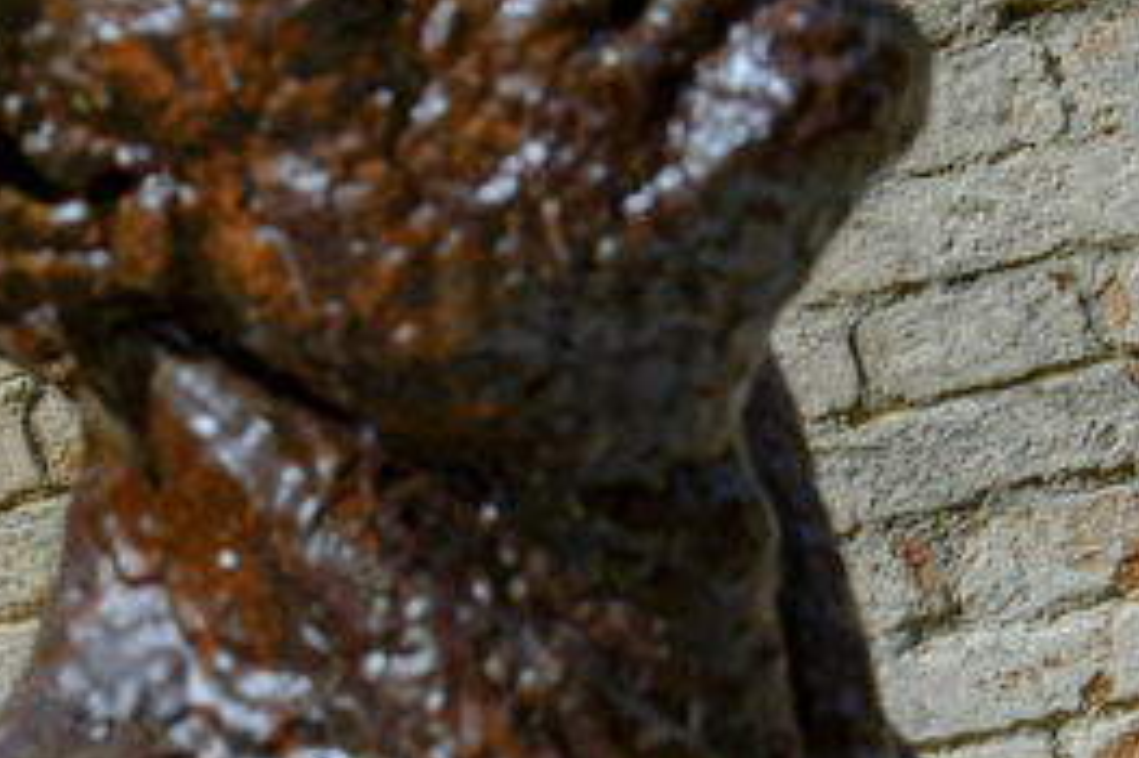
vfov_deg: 3.2
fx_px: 13532
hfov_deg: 4.8
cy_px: 593
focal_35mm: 428
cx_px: 728
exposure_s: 1/2000
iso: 400
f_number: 6.3
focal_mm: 110
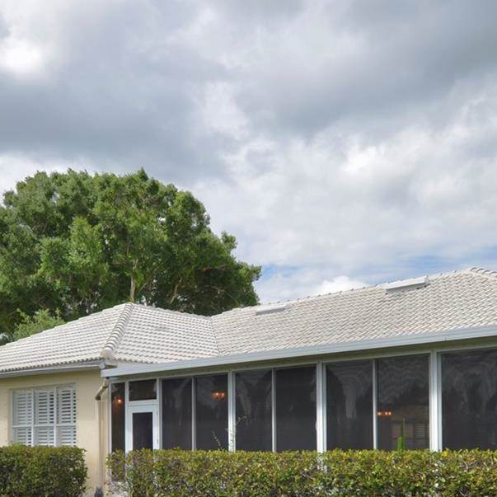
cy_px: 416
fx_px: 1316
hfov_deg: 21.4
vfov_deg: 21.1
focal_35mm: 81
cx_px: 204
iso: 100
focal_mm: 24
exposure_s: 1/320
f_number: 9
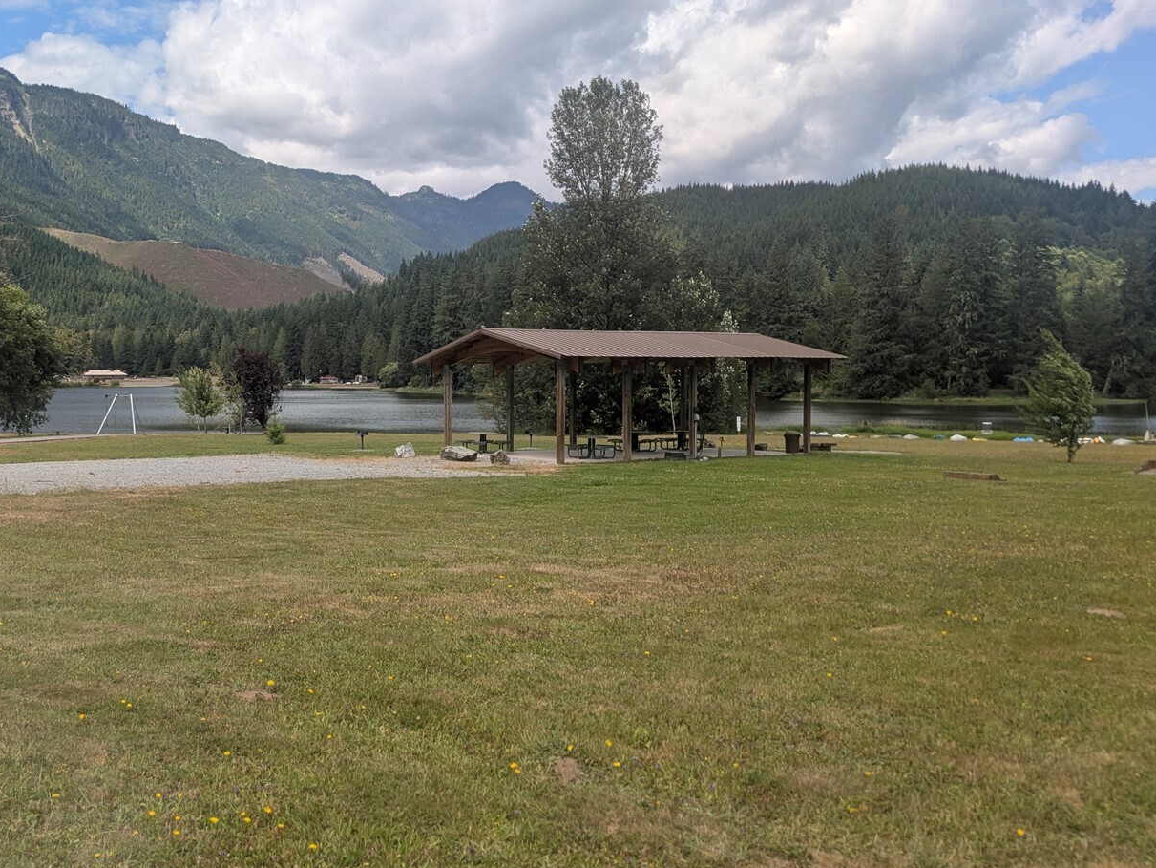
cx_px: 414
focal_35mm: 33
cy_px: 428
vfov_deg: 43.0
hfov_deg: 54.5
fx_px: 1102
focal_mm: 5.43
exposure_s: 1/1972
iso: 49
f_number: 1.89
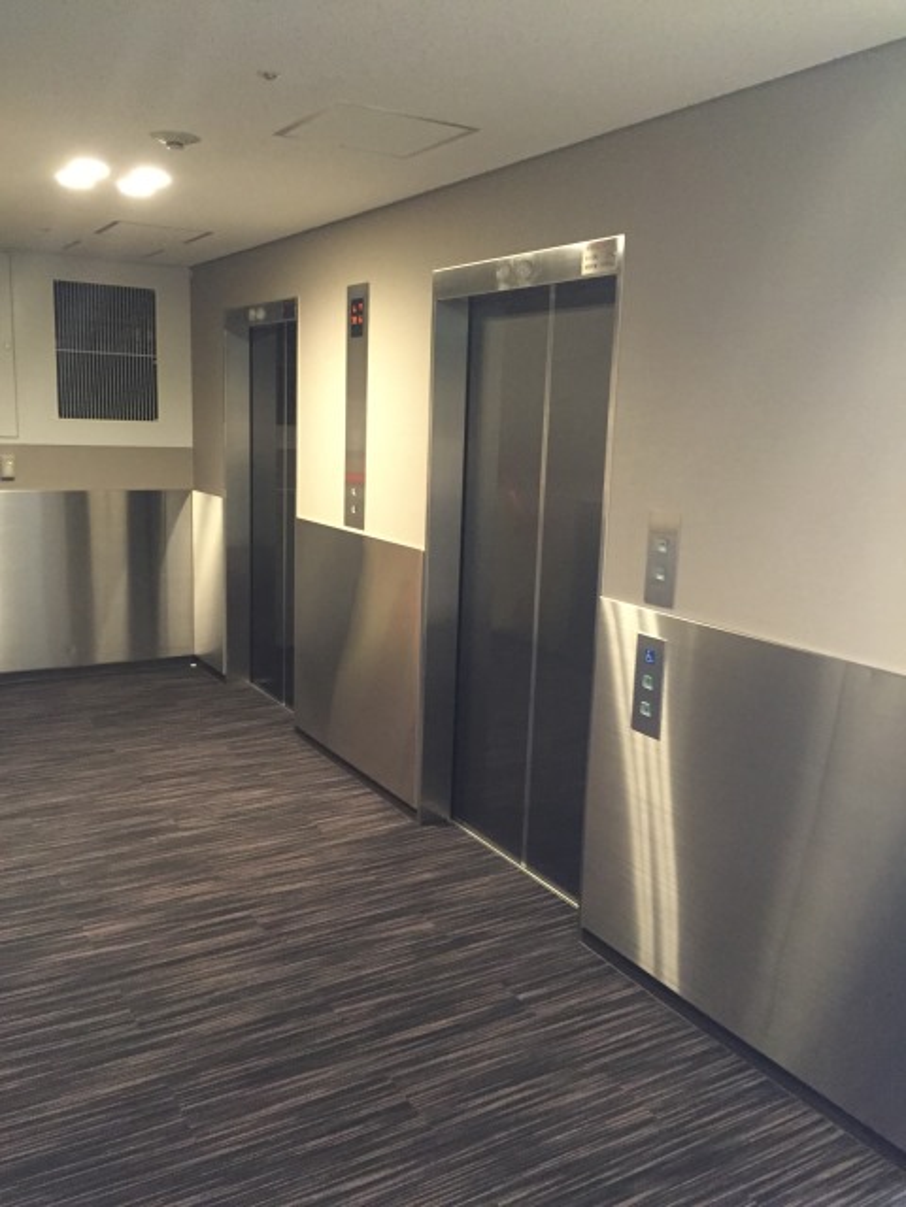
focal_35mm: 29
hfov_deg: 48.2
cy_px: 604
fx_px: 1012
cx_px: 453
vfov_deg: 61.7
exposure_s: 1/20
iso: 250
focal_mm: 4.15
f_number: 2.2
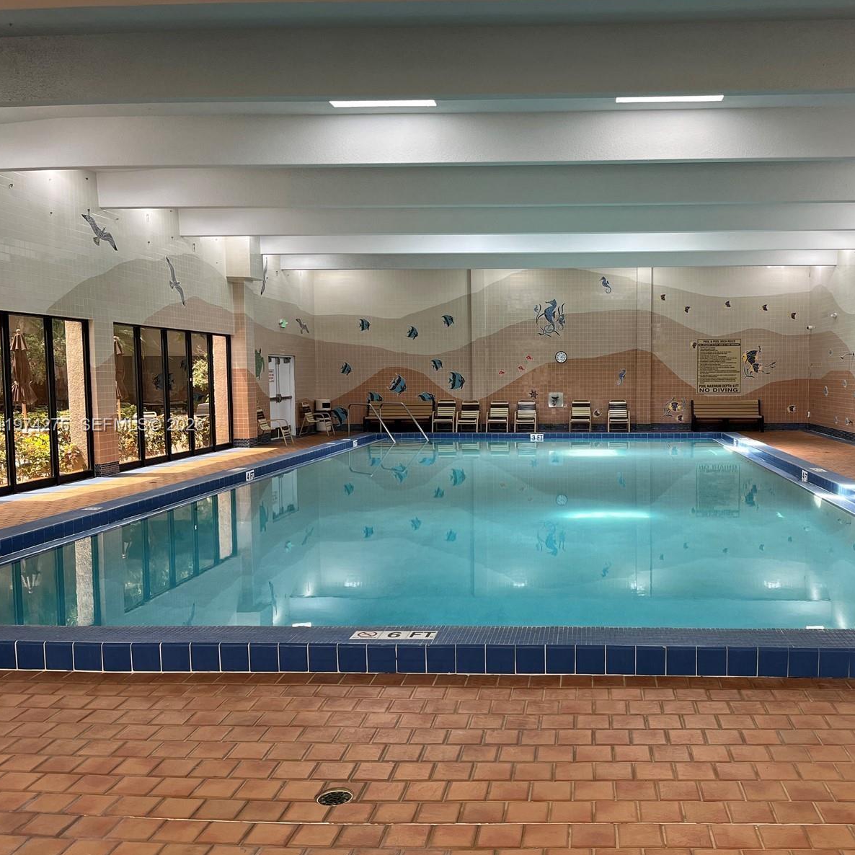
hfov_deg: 51.7
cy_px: 426
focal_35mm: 31
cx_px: 557
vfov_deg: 52.5
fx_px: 866
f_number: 1.6
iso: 80
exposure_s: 1/120
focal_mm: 5.1
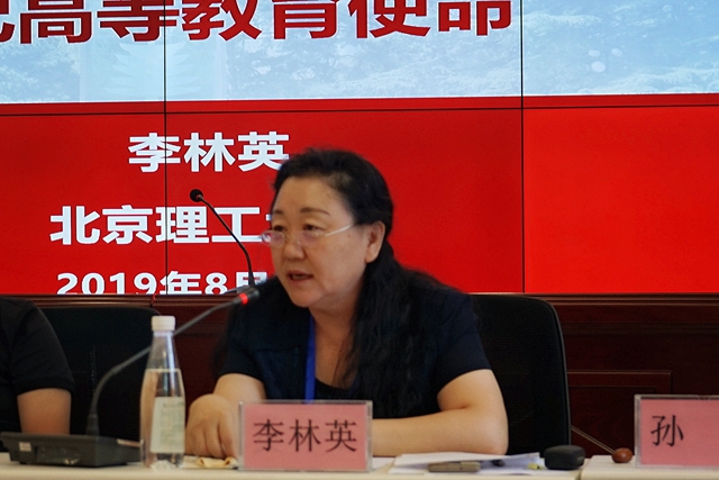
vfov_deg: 23.4
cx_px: 360
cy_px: 240
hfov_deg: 34.5
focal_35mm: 58
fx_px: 1159
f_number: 5
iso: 200
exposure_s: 1/60
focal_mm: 58
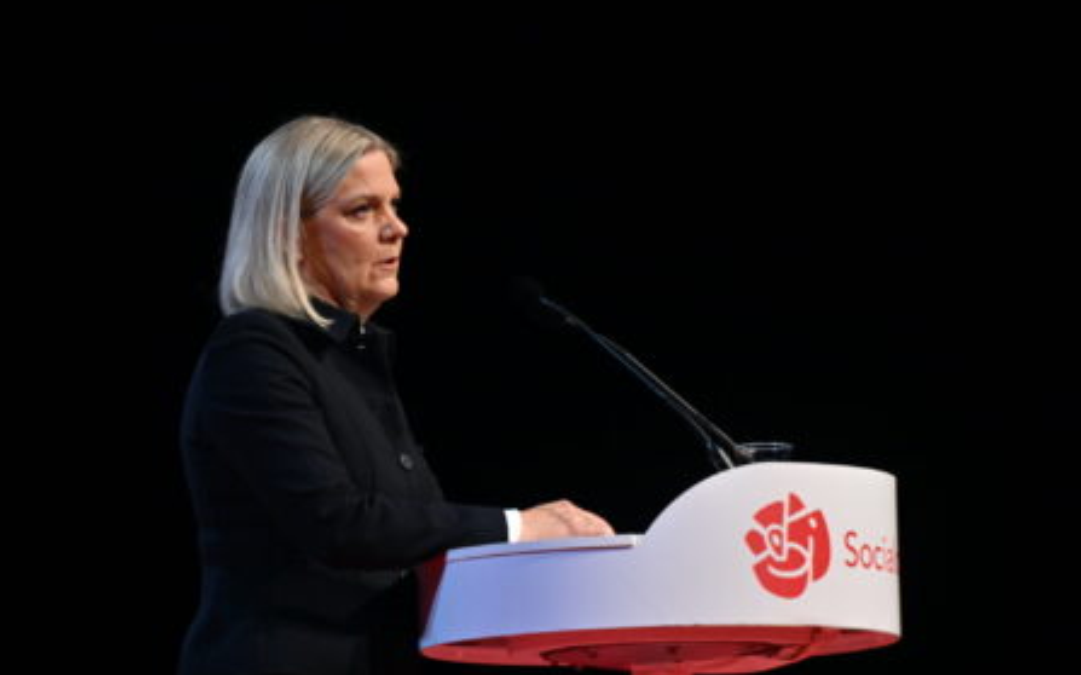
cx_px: 542
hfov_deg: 6.8
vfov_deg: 4.3
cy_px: 348
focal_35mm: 308
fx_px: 9070
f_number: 2.8
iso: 500
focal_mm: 200
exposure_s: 1/200
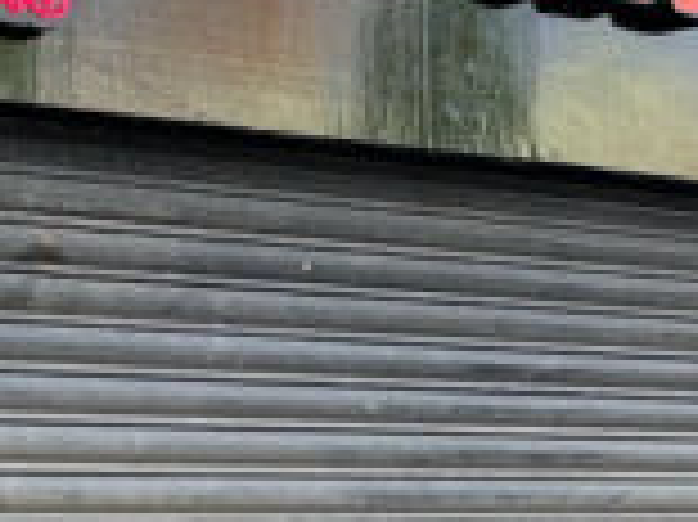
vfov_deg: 11.0
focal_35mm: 134
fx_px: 2700
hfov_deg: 14.0
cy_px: 324
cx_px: 964
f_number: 1.6
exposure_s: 1/288
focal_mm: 5.1
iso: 32
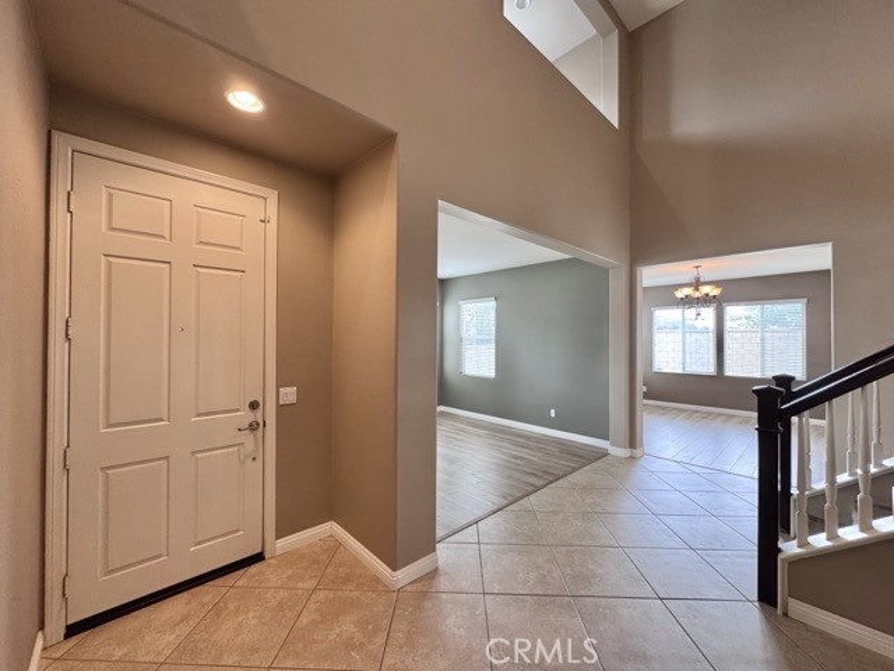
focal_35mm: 14
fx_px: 362
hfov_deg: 102.1
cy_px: 336
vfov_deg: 85.7
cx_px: 447
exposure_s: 1/60
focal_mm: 2.22
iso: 200
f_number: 2.2
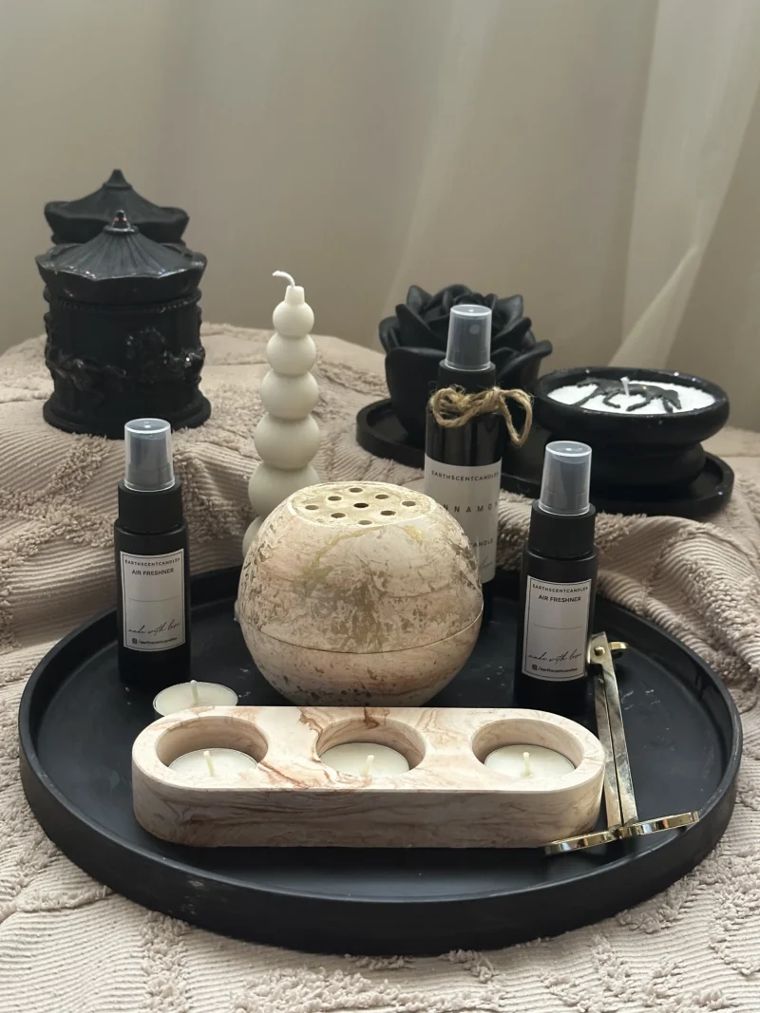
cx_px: 380
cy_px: 506
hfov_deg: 30.3
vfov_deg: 39.7
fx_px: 1405
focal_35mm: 48
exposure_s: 1/33
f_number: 1.78
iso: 500
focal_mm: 6.86
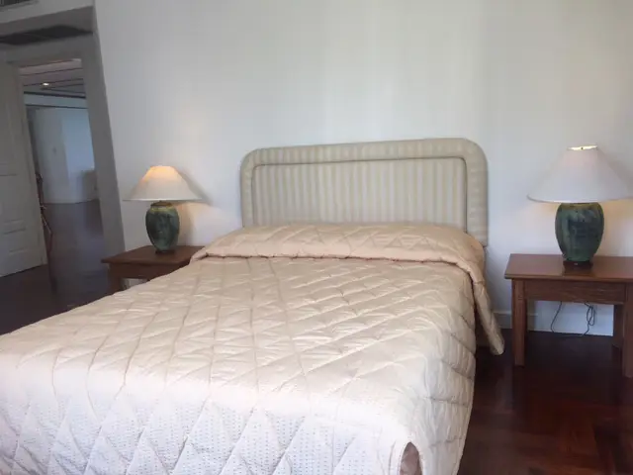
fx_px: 530
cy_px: 238
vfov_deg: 48.2
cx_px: 316
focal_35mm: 29
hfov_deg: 61.7
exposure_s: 1/100
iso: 32
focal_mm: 4.15
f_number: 2.2
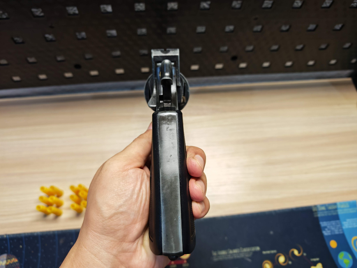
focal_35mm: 24
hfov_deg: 71.6
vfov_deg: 56.8
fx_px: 248
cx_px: 178
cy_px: 134
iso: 160
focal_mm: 6.83
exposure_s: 1/100
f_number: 2
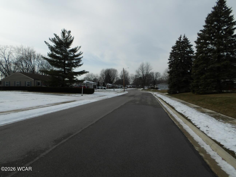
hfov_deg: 73.9
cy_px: 88
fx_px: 157
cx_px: 118
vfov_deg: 58.9
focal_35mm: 23
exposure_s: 1/965
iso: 100
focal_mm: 4.2
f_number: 4.1
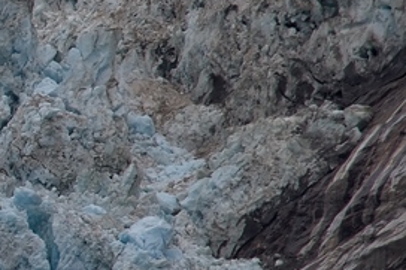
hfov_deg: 3.6
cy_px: 166
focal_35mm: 565
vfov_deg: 2.4
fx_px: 6368
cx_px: -473
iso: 100
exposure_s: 1/250
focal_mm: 120
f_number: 5
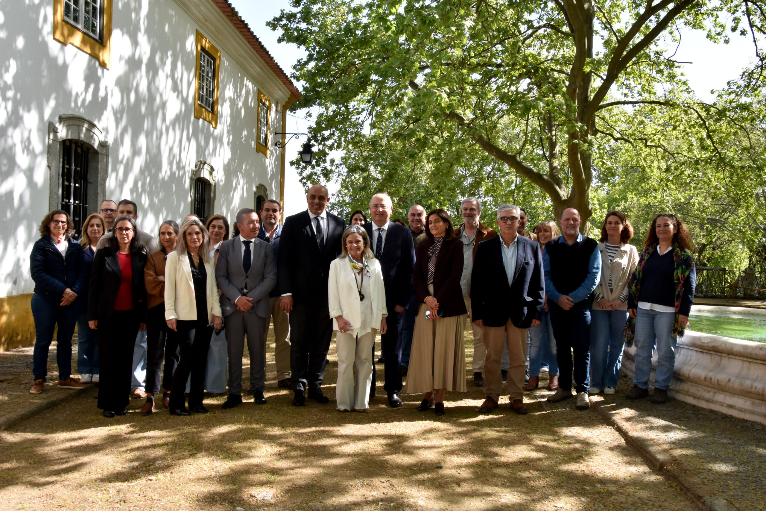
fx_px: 702
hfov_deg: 57.2
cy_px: 256
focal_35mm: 33
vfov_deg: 40.0
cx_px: 383
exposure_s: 1/80
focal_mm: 22
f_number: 16
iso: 400
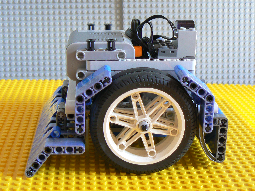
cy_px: 96
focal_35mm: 67
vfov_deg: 21.9
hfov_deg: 29.0
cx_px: 128
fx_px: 494
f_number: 3.2
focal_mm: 9.2
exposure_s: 1/30
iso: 80
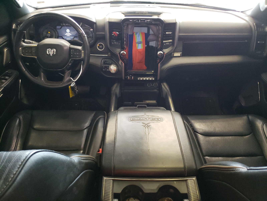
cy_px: 100
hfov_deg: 67.3
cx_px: 134
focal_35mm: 26
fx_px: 201
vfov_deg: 53.1
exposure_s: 1/60.2
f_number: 1.5
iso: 353
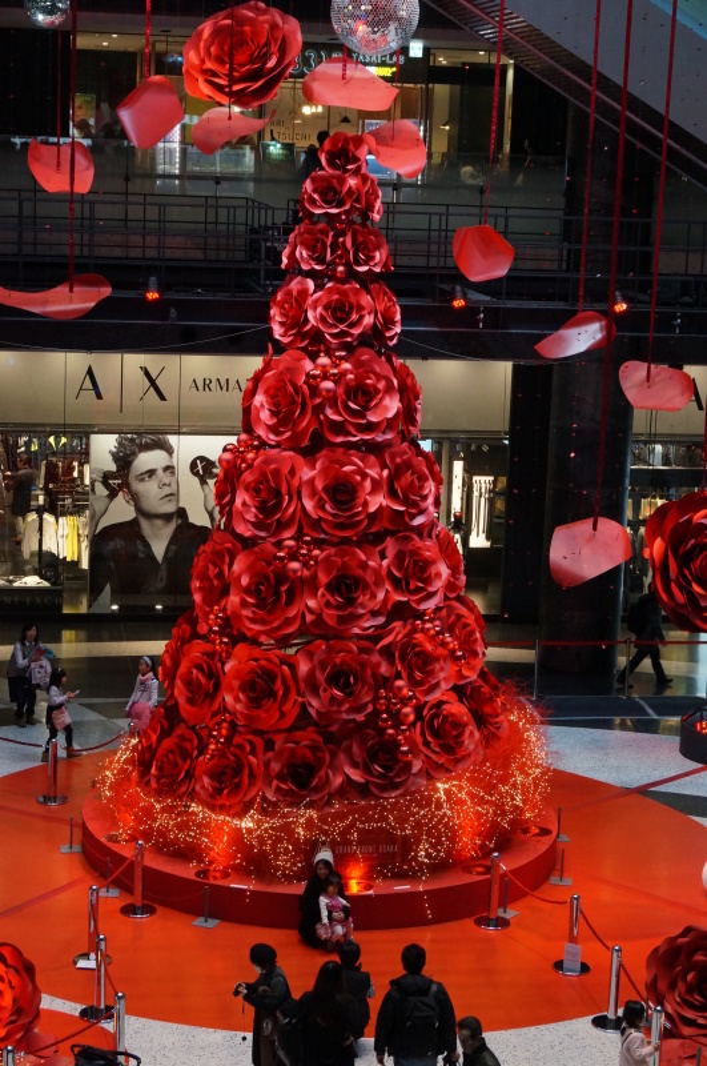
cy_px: 533
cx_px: 354
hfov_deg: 20.1
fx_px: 1994
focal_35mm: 68
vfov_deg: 29.9
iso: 1250
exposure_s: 1/80
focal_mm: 45
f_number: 9
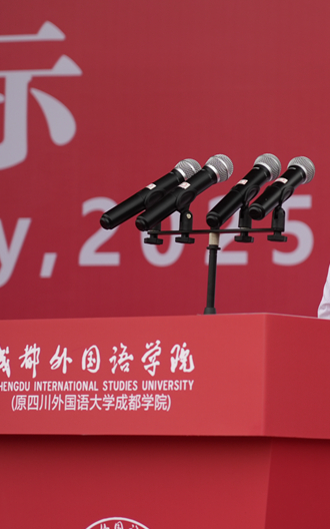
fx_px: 2331
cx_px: 276
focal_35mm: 162
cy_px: 266
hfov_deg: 8.1
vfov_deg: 12.9
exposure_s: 1/250
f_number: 4
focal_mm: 105
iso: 200
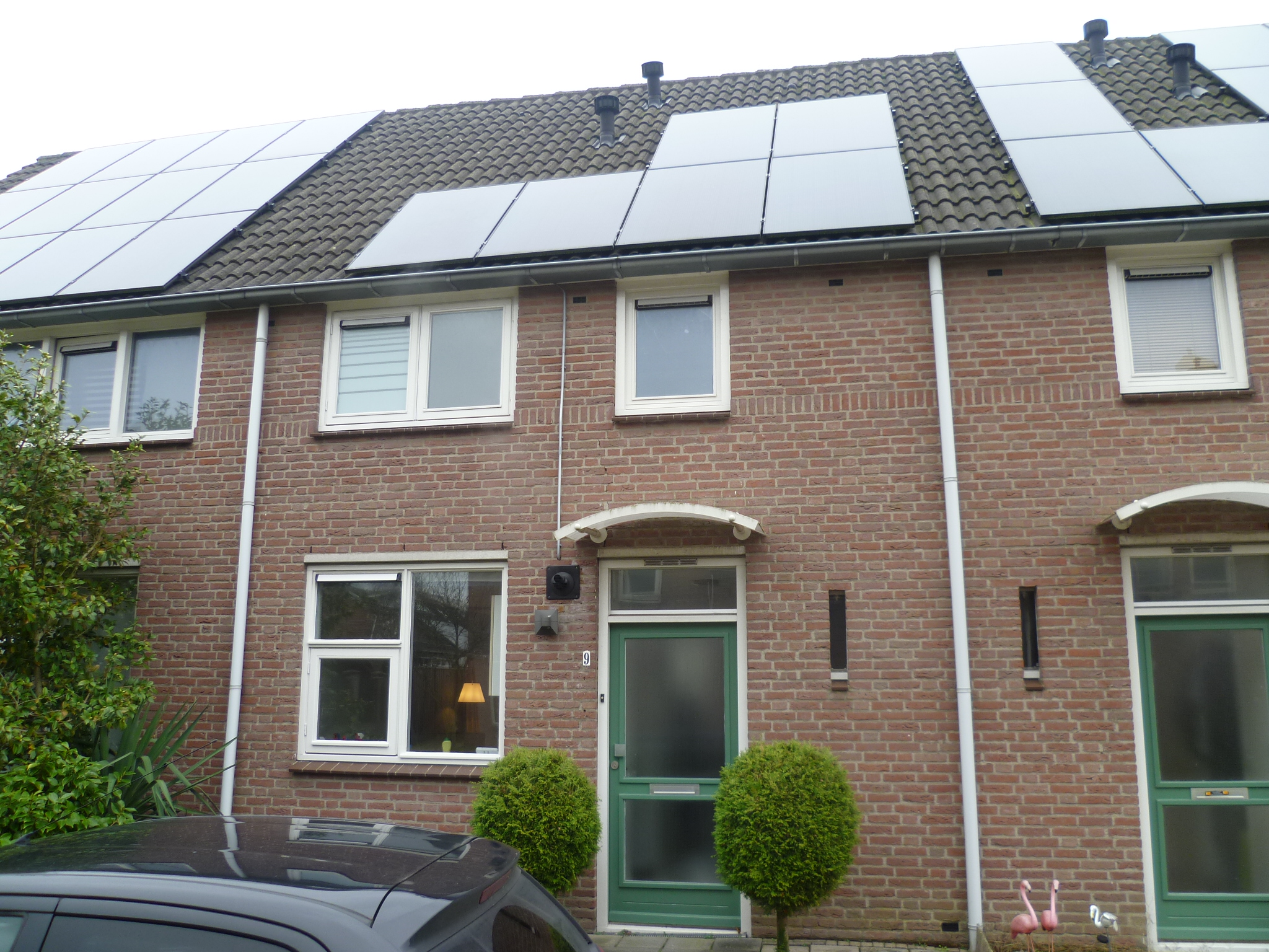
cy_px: 476
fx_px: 1026
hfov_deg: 63.4
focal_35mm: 28
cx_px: 634
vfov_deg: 49.7
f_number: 2.8
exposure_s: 1/60
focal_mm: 5
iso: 80
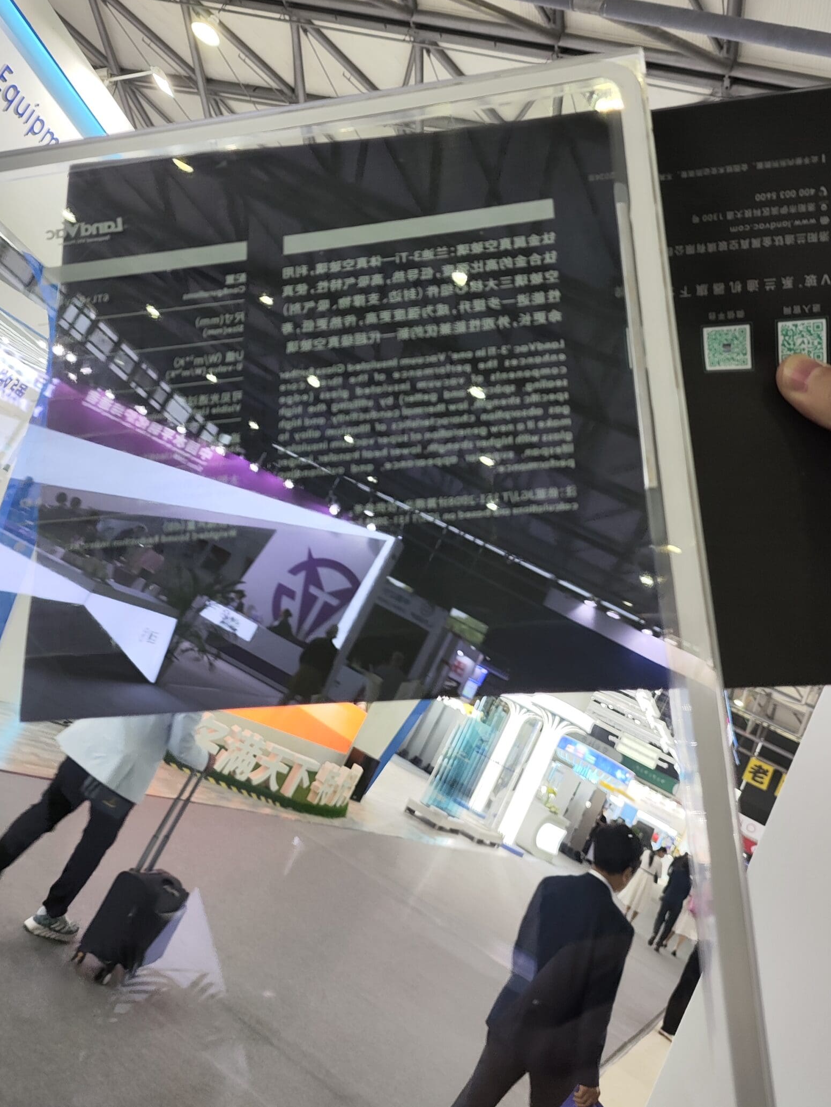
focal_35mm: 31
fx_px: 992
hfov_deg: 45.5
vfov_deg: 57.7
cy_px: 424
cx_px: 404
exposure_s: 1/50
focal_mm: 4.71
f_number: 1.79
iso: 74
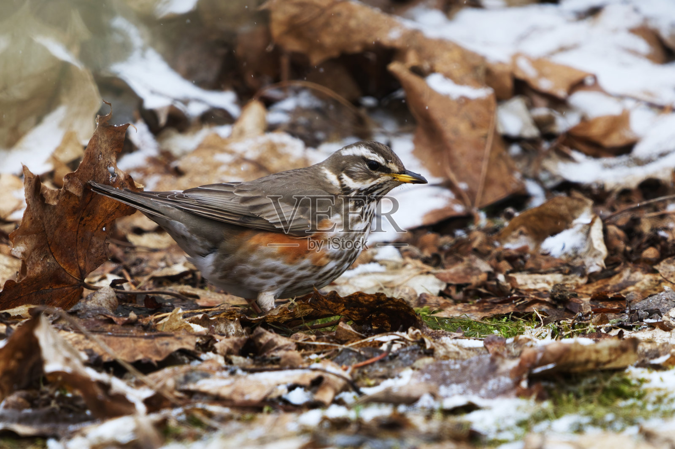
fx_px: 16866
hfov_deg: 2.3
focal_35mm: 900
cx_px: 338
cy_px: 224
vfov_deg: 1.5
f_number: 6.3
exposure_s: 1/640
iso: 720
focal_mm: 600
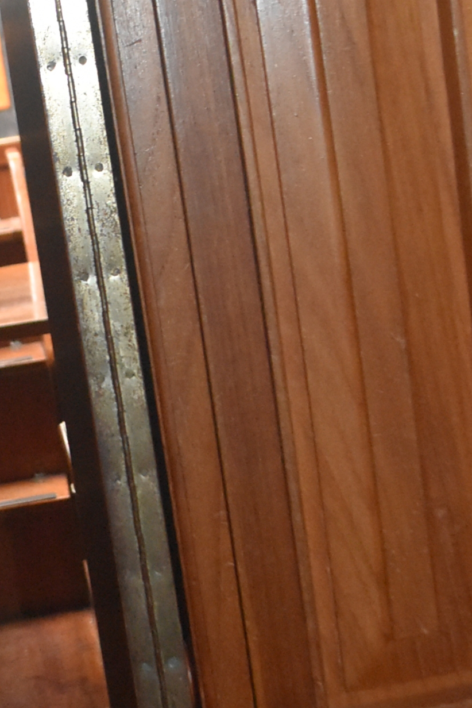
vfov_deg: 24.8
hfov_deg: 16.3
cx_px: -2
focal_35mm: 82
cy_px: 379
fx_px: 1612
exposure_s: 1/60
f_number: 3.5
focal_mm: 18
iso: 4000
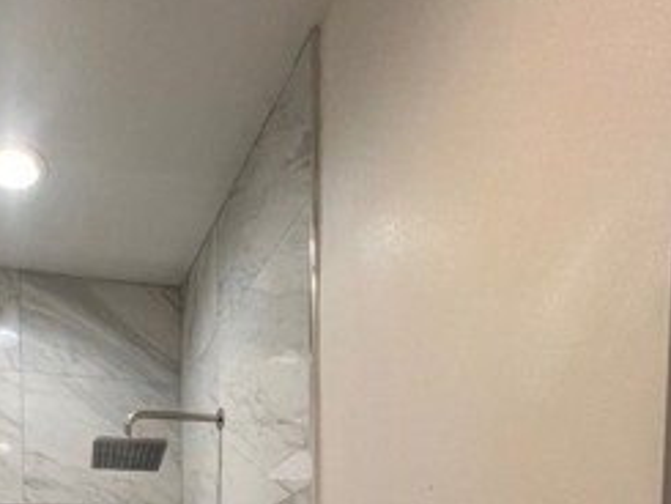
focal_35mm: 34
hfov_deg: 51.1
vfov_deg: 29.1
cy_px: 726
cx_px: 148
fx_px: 659
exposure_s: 1/120
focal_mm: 1.57
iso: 125
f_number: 1.8
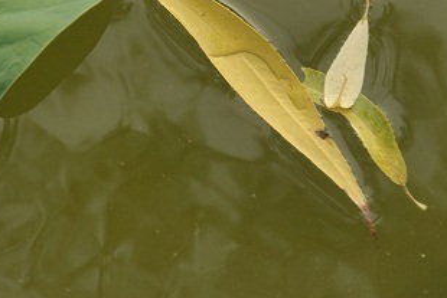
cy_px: -84
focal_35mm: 443
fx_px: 5503
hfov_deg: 4.6
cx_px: -84
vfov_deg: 3.1
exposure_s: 1/320
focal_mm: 170
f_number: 9
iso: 250
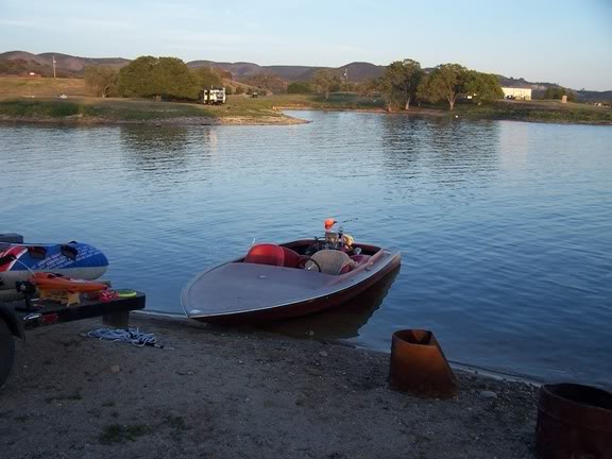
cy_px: 230
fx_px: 672
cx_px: 306
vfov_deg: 37.7
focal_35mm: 38
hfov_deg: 49.0
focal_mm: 6.3
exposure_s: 1/180
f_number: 2.8
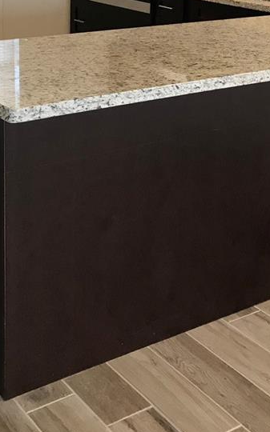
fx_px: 778
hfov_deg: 19.6
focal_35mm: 66
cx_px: 190
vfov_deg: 29.1
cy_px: 0
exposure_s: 1/30
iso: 32
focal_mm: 3.99
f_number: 1.8
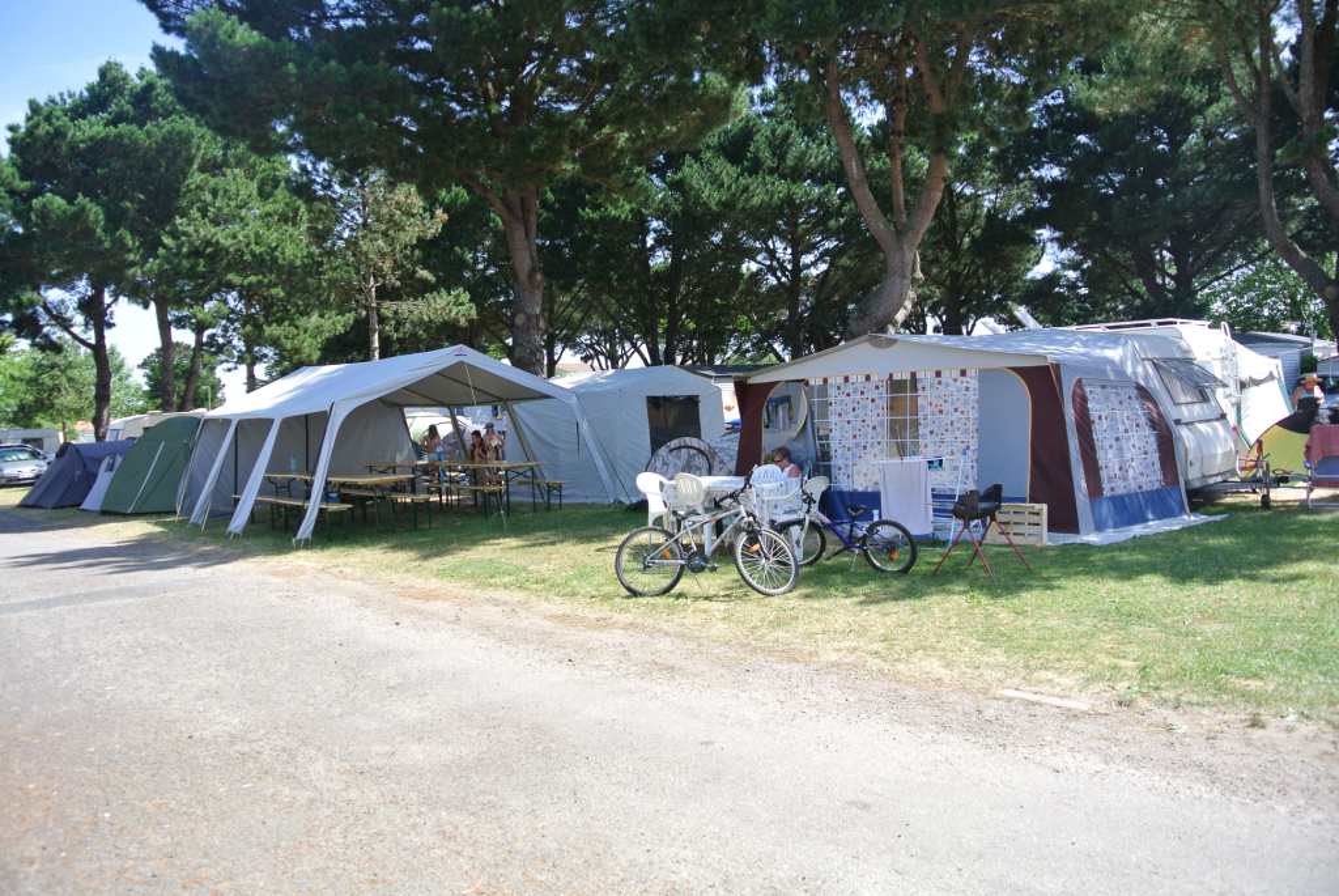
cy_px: 448
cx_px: 670
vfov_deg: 48.0
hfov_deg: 67.3
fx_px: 1005
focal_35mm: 27
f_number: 4
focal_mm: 10
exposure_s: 1/320
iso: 100
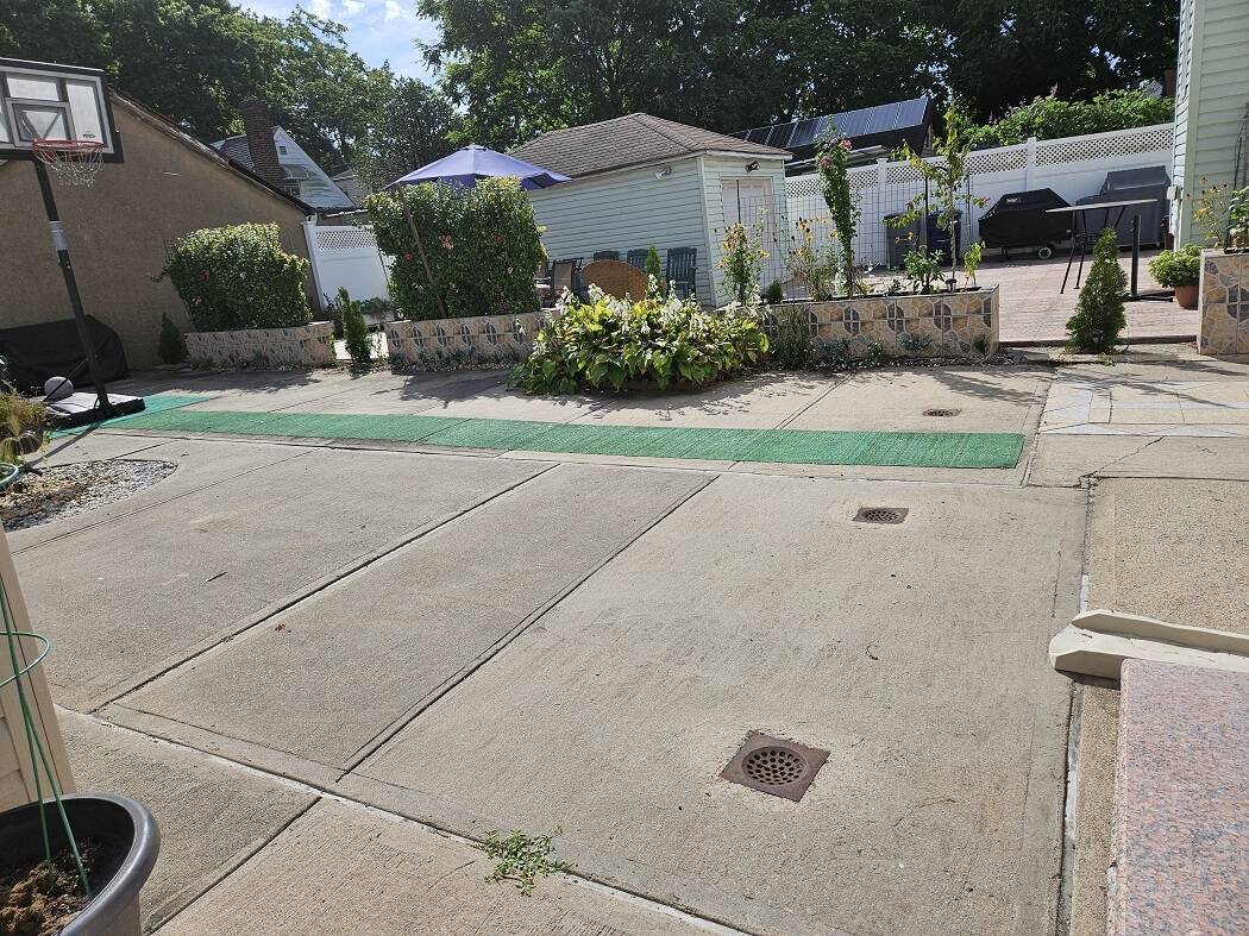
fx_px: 830
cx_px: 624
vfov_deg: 58.9
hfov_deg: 73.9
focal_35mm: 23
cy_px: 468
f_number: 1.8
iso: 25
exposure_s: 1/2621
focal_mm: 5.4
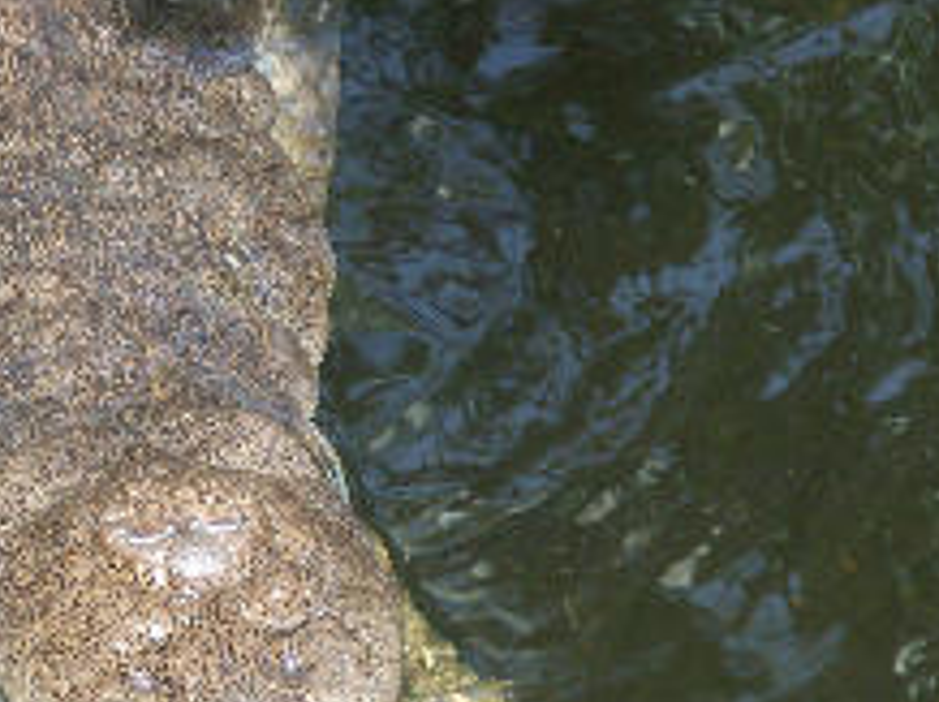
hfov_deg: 4.1
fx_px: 13196
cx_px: 144
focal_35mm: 487
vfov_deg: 3.0
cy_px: 366
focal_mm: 50.48
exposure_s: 1/200
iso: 100
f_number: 3.5
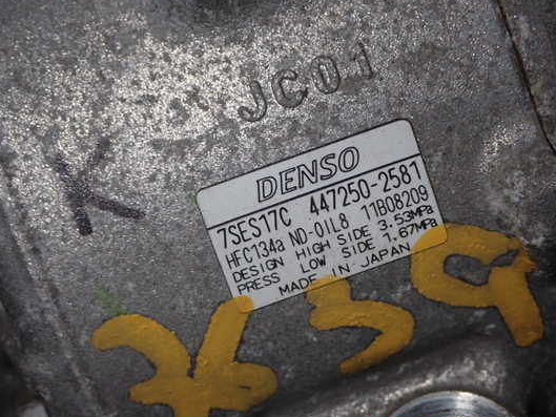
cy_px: 206
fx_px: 1221
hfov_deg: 25.6
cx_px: 300
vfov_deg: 19.4
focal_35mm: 76
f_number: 11
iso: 200
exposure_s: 1/60
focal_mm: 11.88
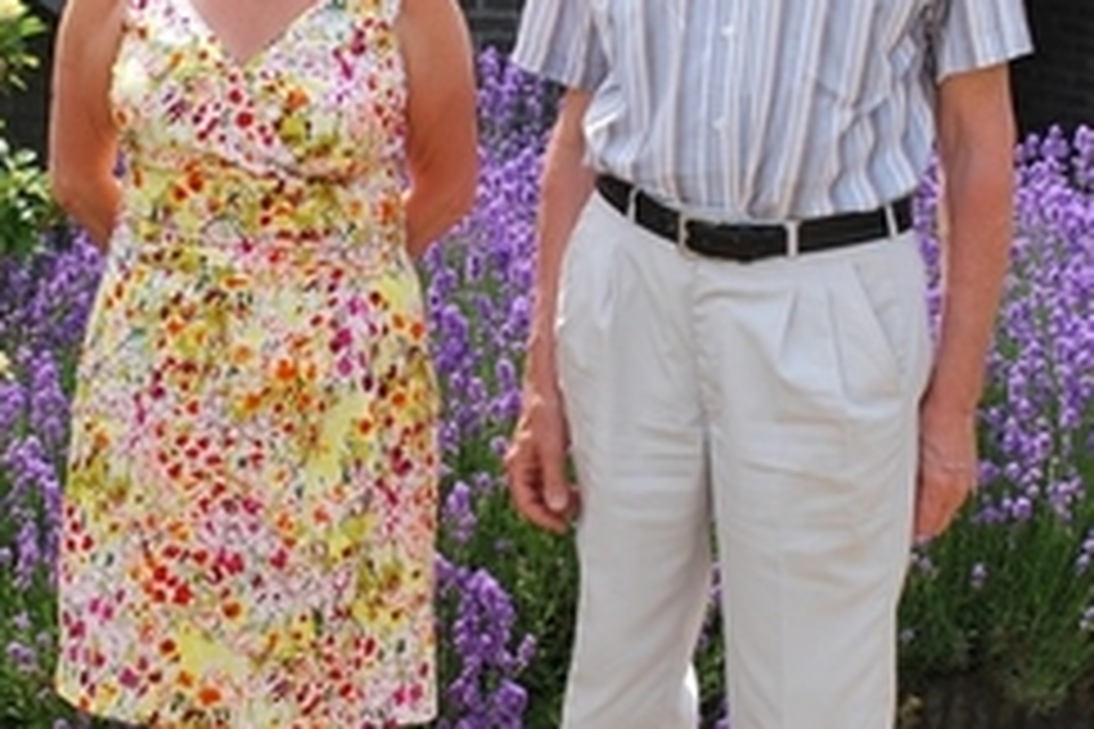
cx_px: 477
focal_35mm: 89
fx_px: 2704
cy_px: 209
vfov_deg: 15.3
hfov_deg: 22.9
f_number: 6.3
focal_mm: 24
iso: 100
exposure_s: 1/160
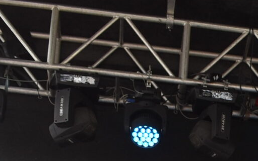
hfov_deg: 12.9
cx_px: 399
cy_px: 411
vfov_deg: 7.8
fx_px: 1076
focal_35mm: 153
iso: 250
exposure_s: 1/60
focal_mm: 20
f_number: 8
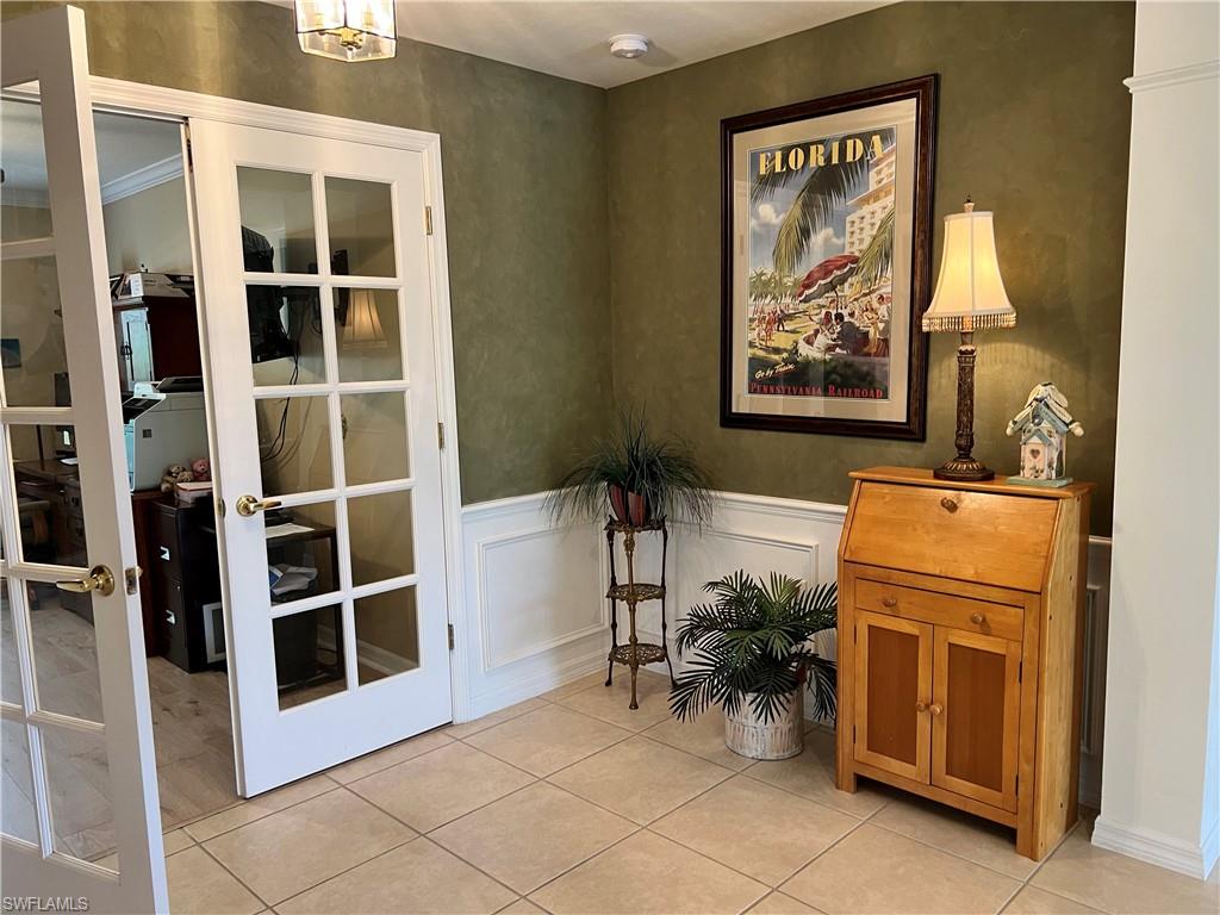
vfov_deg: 53.1
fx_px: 916
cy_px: 458
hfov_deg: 67.3
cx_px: 610
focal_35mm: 26
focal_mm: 5.7
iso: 160
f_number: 1.5
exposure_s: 1/60
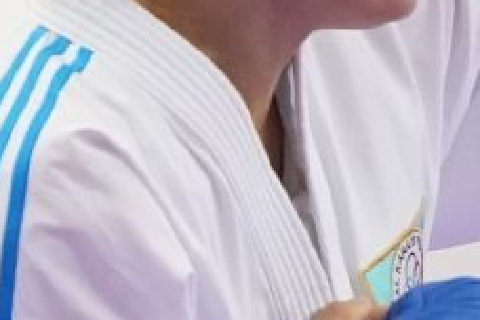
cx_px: 213
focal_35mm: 1180
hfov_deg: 1.7
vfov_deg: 1.2
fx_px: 15732
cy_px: 272
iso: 3200
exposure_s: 1/1000
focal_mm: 110
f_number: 2.8
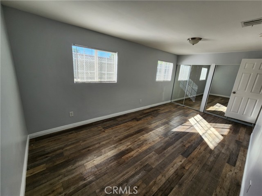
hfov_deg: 106.2
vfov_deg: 89.9
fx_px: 98
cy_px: 98
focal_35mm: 13
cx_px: 131
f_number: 2.2
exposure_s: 1/130
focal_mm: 2.2
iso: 50
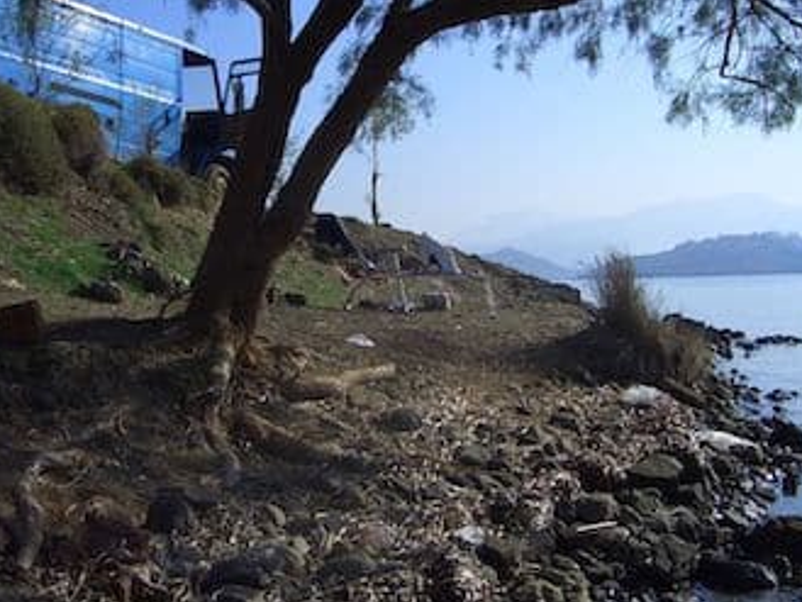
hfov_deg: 42.0
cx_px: 436
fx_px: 1043
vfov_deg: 32.2
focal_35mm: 45
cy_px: 267
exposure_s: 1/640
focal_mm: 8
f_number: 4.8
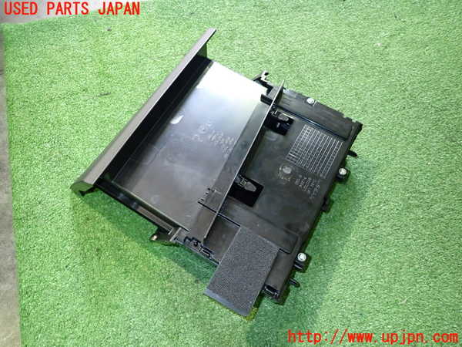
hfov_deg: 69.4
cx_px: 231
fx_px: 334
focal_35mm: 25
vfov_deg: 54.9
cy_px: 174
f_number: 2
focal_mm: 4.5
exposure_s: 1/30
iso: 640
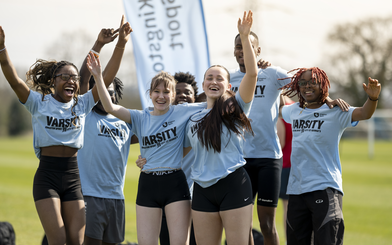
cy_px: 114
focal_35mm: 138
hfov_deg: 15.1
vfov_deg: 9.5
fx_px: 1474
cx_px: 195
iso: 125
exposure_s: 1/5000
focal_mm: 135
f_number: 2
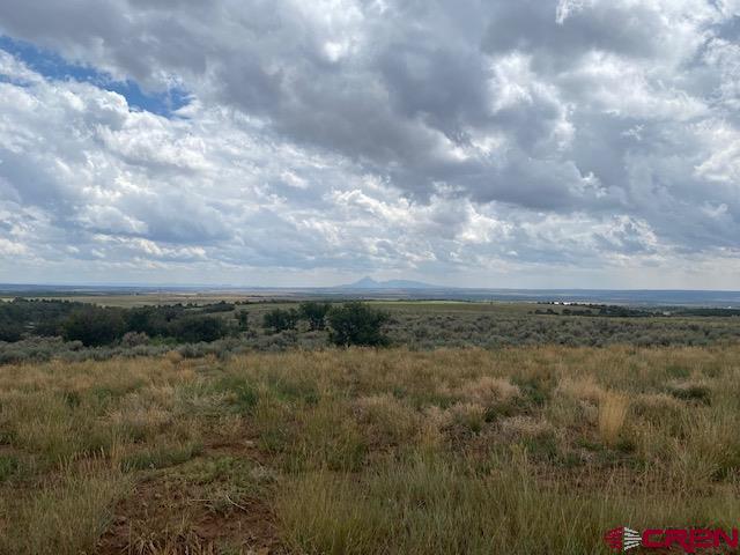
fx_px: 556
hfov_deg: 67.3
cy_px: 278
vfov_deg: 53.1
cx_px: 370
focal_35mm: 26
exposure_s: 1/6061
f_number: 1.8
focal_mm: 4.25
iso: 32
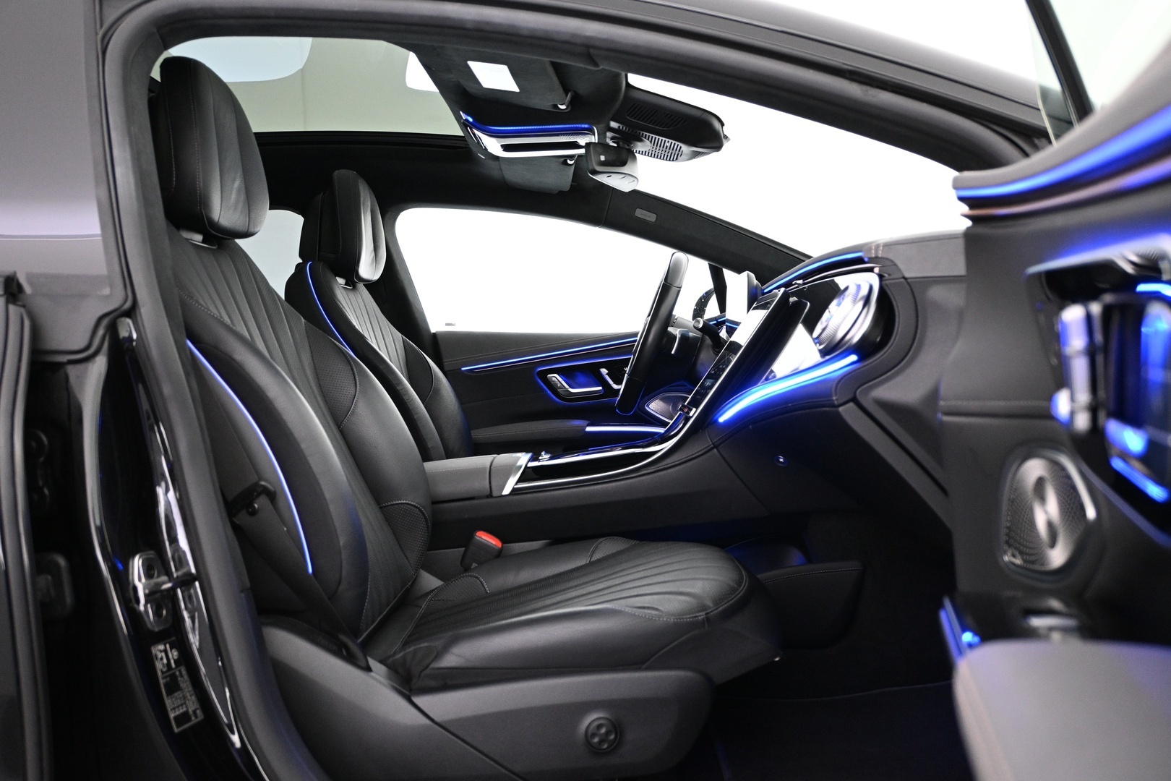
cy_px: 390
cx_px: 586
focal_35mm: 31
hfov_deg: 60.7
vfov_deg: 42.6
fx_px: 1000
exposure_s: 1/20
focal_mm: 20.5
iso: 1600
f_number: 3.8
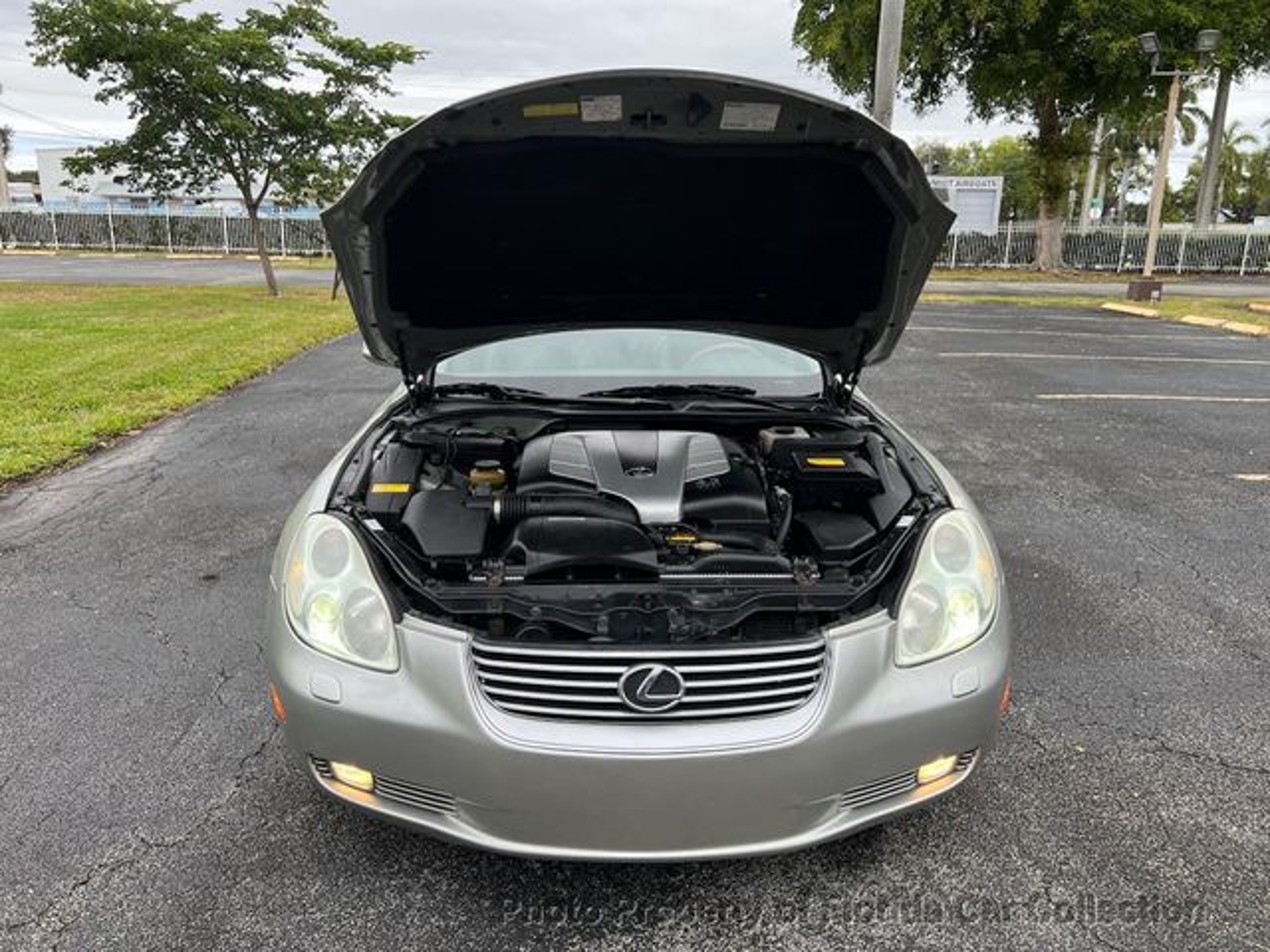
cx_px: 635
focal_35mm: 26
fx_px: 954
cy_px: 476
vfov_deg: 53.1
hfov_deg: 67.3
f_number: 1.5
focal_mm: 5.7
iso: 50
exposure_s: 1/539
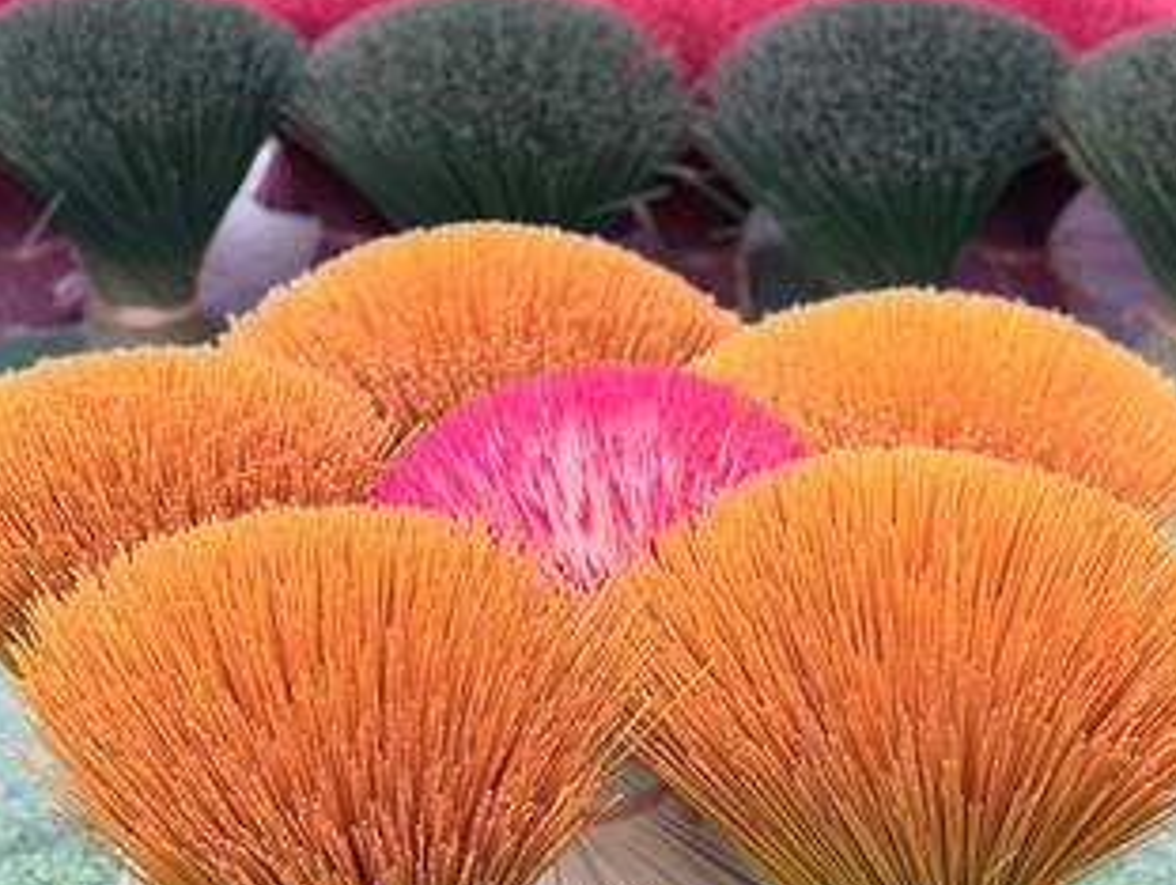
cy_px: 594
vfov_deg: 19.9
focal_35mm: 74
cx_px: 658
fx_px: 2517
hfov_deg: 26.3
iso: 50
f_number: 1.78
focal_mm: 6.76
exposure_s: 1/121
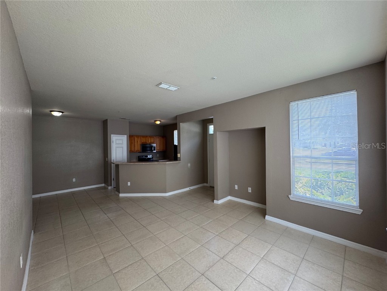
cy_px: 146
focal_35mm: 14
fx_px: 157
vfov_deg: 85.7
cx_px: 194
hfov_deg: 102.1
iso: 125
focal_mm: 2.22
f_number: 2.2
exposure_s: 1/120
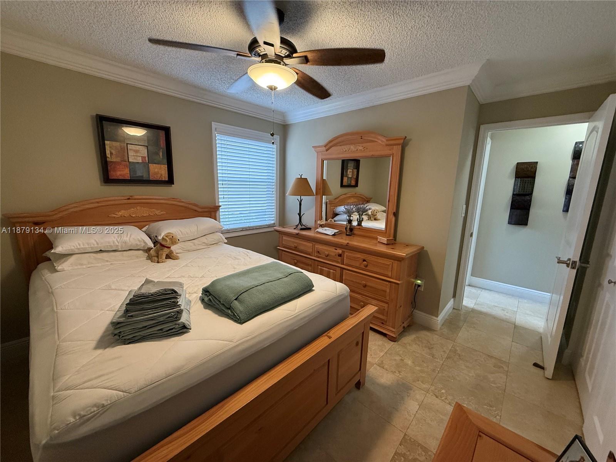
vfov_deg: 85.7
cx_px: 308
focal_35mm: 14
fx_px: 249
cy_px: 231
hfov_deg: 102.1
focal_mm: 2.22
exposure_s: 1/120
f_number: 2.2
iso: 400
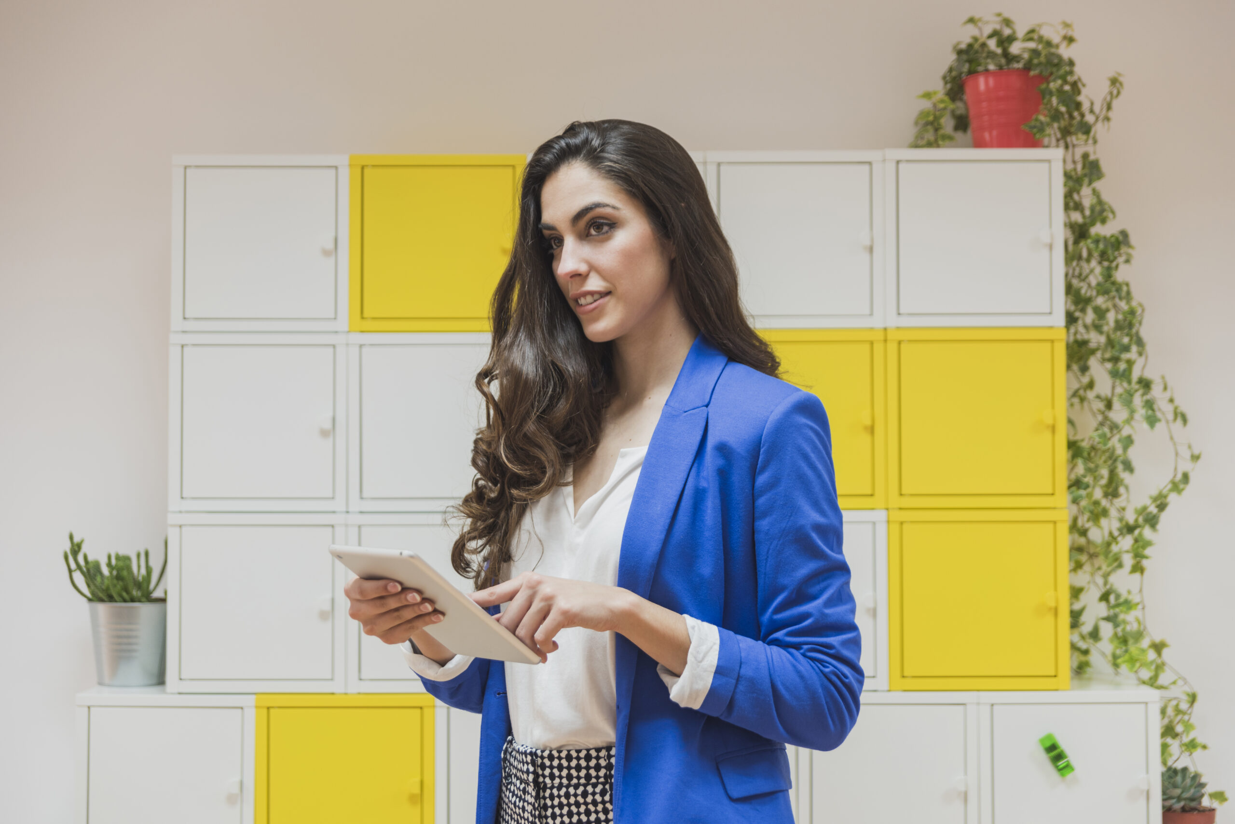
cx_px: 618
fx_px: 1922
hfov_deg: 35.6
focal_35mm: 56
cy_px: 412
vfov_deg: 24.2
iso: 200
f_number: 2.8
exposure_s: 1/60
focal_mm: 56
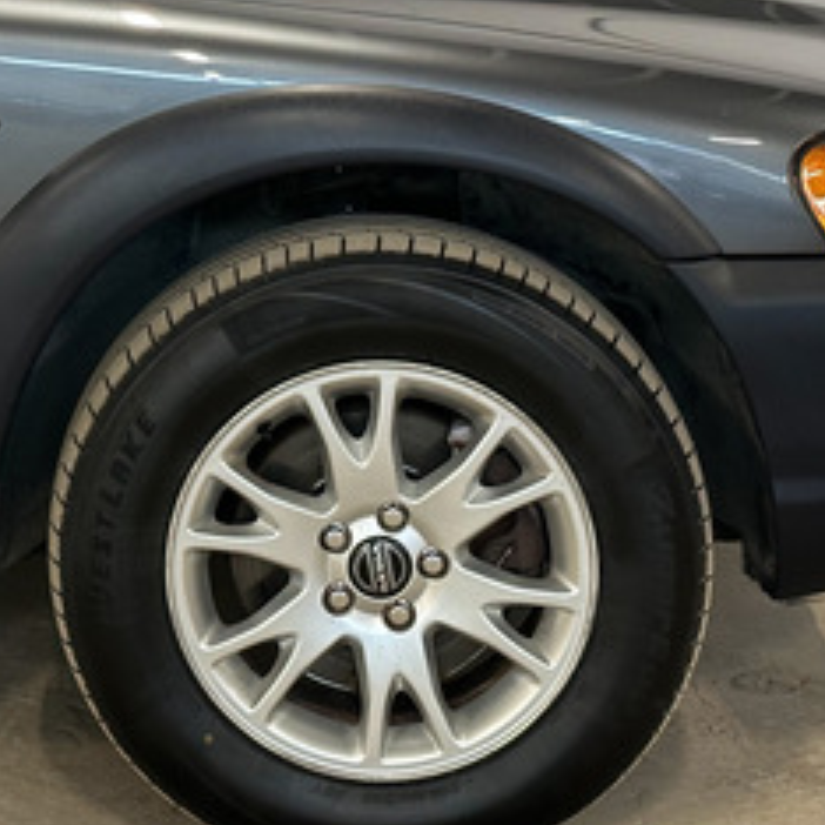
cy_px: 74
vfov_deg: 14.6
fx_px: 3182
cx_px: 95
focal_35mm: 118
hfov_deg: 14.6
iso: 160
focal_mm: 6.86
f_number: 1.8
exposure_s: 1/50
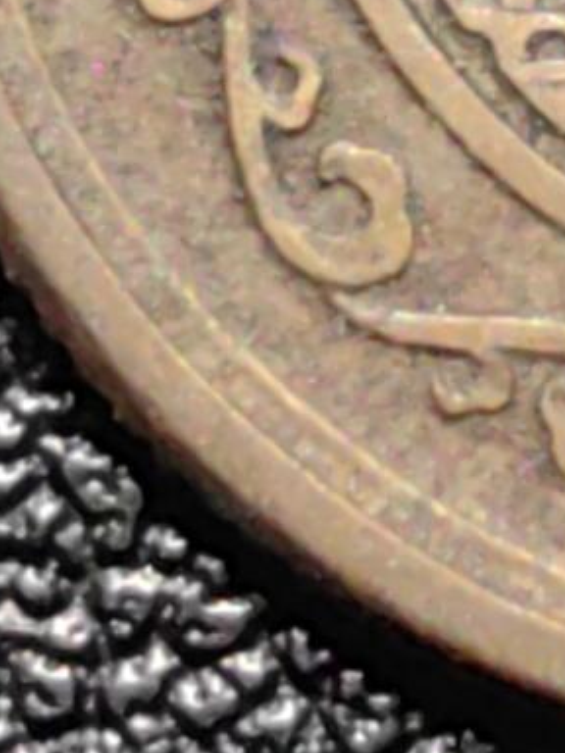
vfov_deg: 4.8
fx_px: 8879
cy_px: -347
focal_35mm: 408
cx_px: 908
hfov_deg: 3.6
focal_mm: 5.75
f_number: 2
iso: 200
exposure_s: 1/98.6
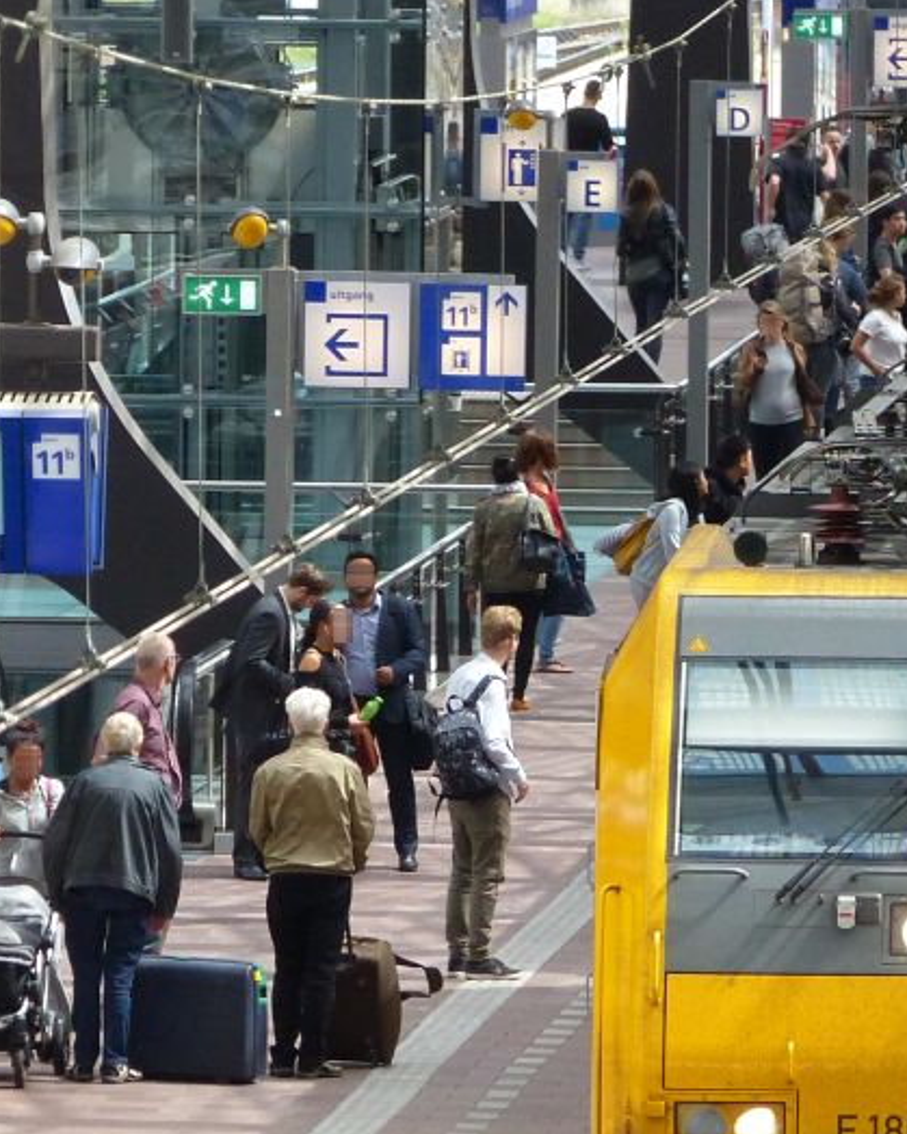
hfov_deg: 2.5
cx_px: 1149
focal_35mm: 613
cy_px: 760
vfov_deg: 3.2
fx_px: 20575
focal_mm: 49.2
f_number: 2.8
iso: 400
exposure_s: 1/500
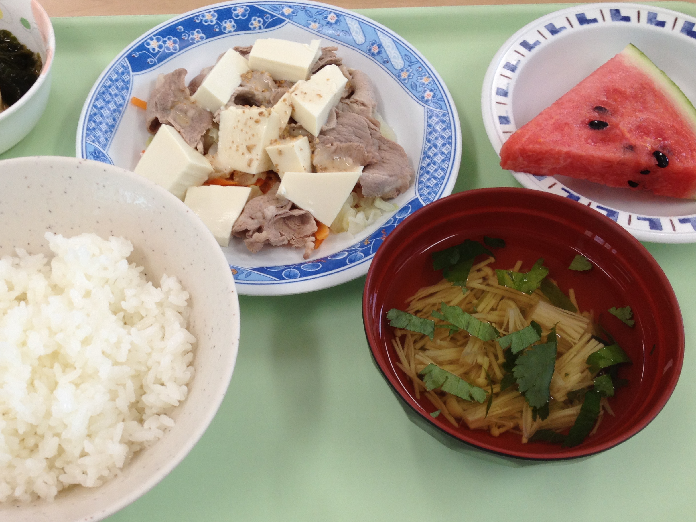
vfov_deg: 30.8
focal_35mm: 47
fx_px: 945
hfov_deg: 40.2
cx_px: 261
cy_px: 303
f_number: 2.4
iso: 64
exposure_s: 1/60
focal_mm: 4.28
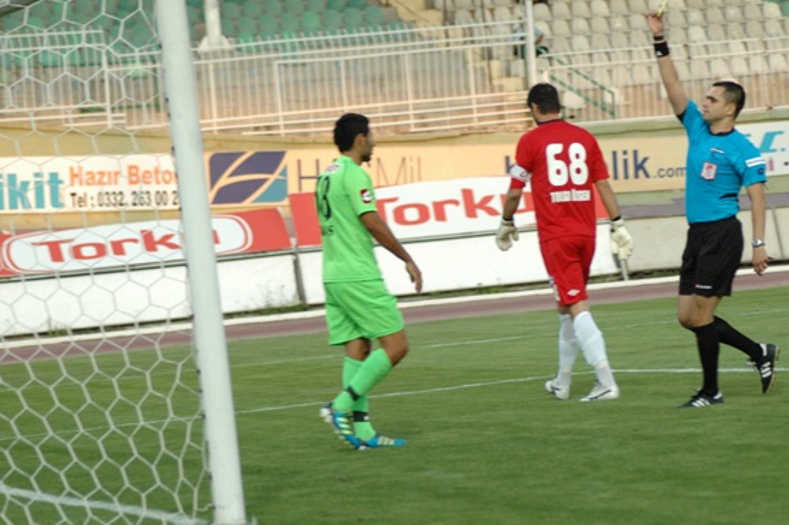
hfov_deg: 10.7
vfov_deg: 7.1
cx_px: 431
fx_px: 4228
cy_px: 255
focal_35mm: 193
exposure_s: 1/320
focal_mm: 112
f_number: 5
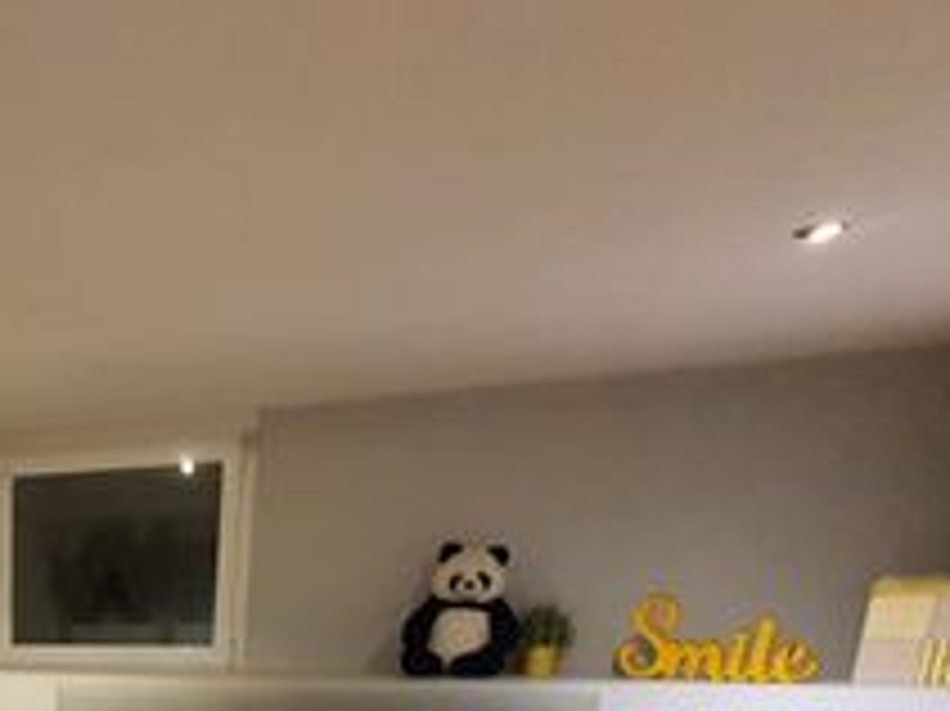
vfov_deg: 30.3
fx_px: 1015
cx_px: -54
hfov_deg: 41.6
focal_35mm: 37
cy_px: 932
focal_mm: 1.8
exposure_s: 1/33
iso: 640
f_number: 2.2
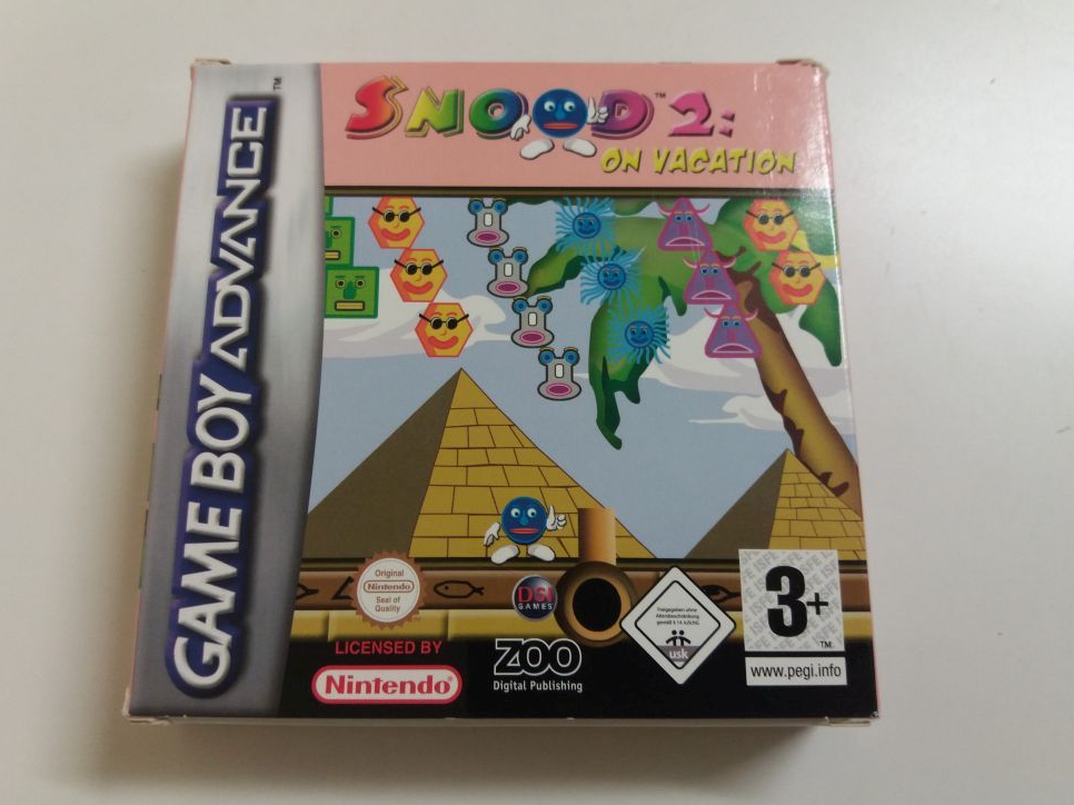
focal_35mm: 29
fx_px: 900
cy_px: 397
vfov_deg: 48.2
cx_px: 527
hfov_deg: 61.7
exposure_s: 1/33
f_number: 1.9
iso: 100
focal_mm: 3.7
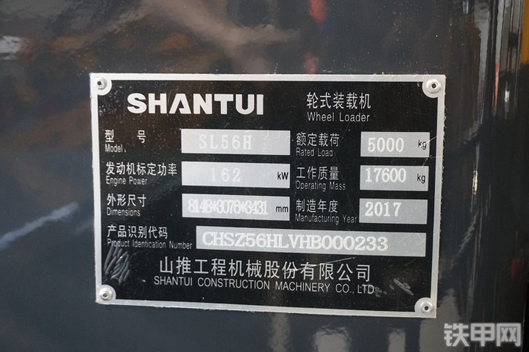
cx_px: 264
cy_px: 176
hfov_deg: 43.6
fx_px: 661
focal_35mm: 45
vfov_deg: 29.9
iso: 1600
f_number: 5
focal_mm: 30
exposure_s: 1/60
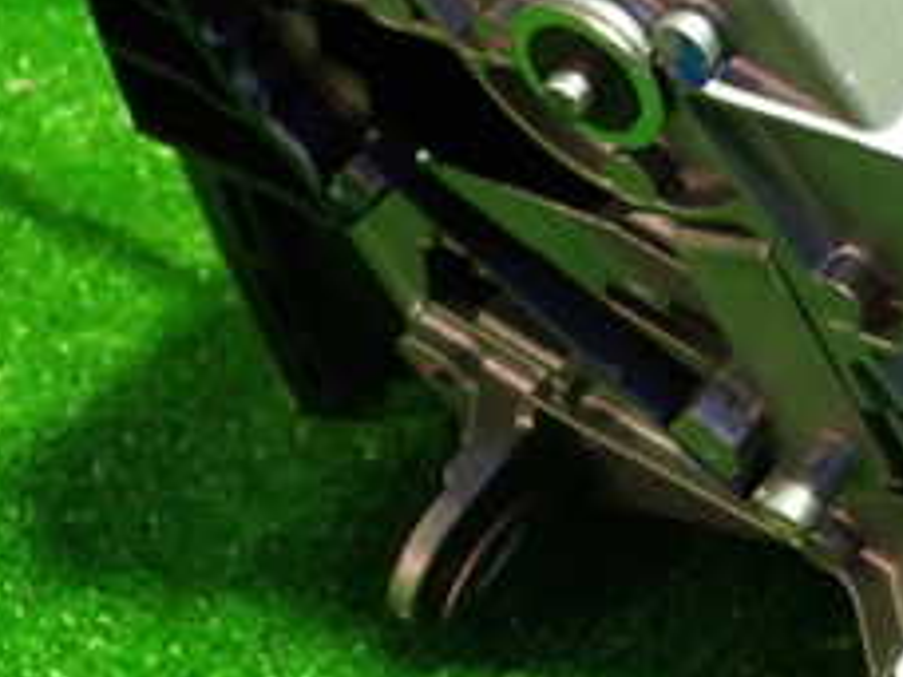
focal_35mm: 79
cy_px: 273
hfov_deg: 23.9
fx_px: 2061
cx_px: 844
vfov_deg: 18.6
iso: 400
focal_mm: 5.4
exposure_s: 1/30
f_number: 2.3
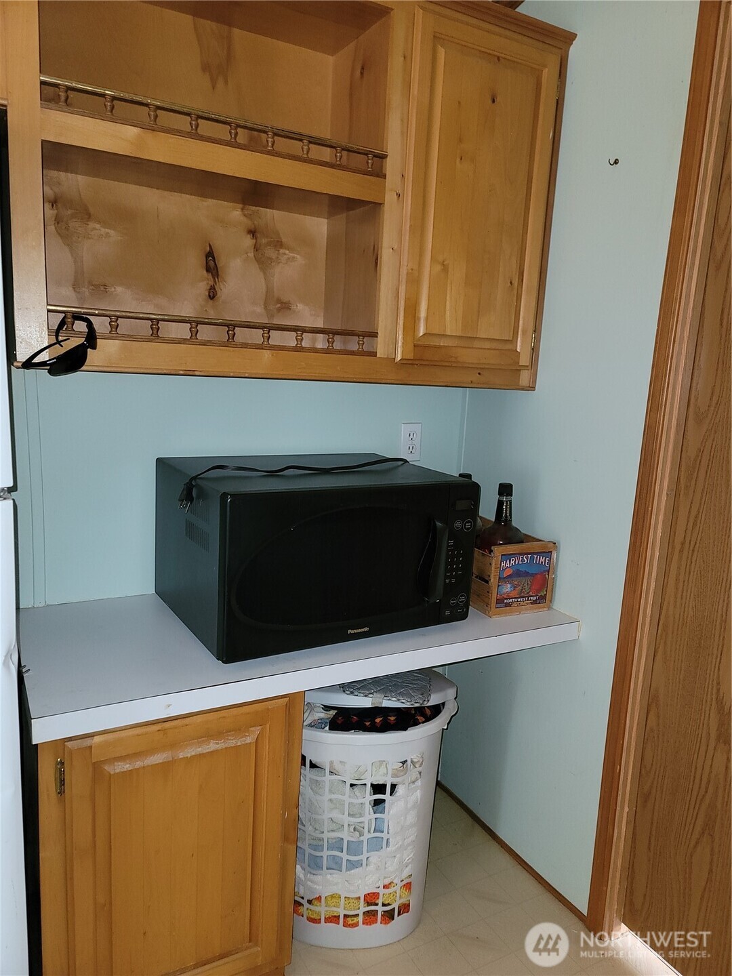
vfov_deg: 69.4
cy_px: 488
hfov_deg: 54.9
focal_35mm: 25
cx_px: 366
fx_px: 705
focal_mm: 7
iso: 125
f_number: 1.8
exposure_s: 1/17
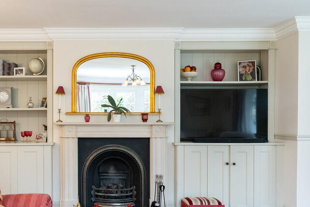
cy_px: 129
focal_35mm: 38
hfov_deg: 49.7
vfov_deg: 35.1
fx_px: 326
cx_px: 96
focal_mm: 23.5
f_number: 7.1
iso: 1250
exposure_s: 1/40
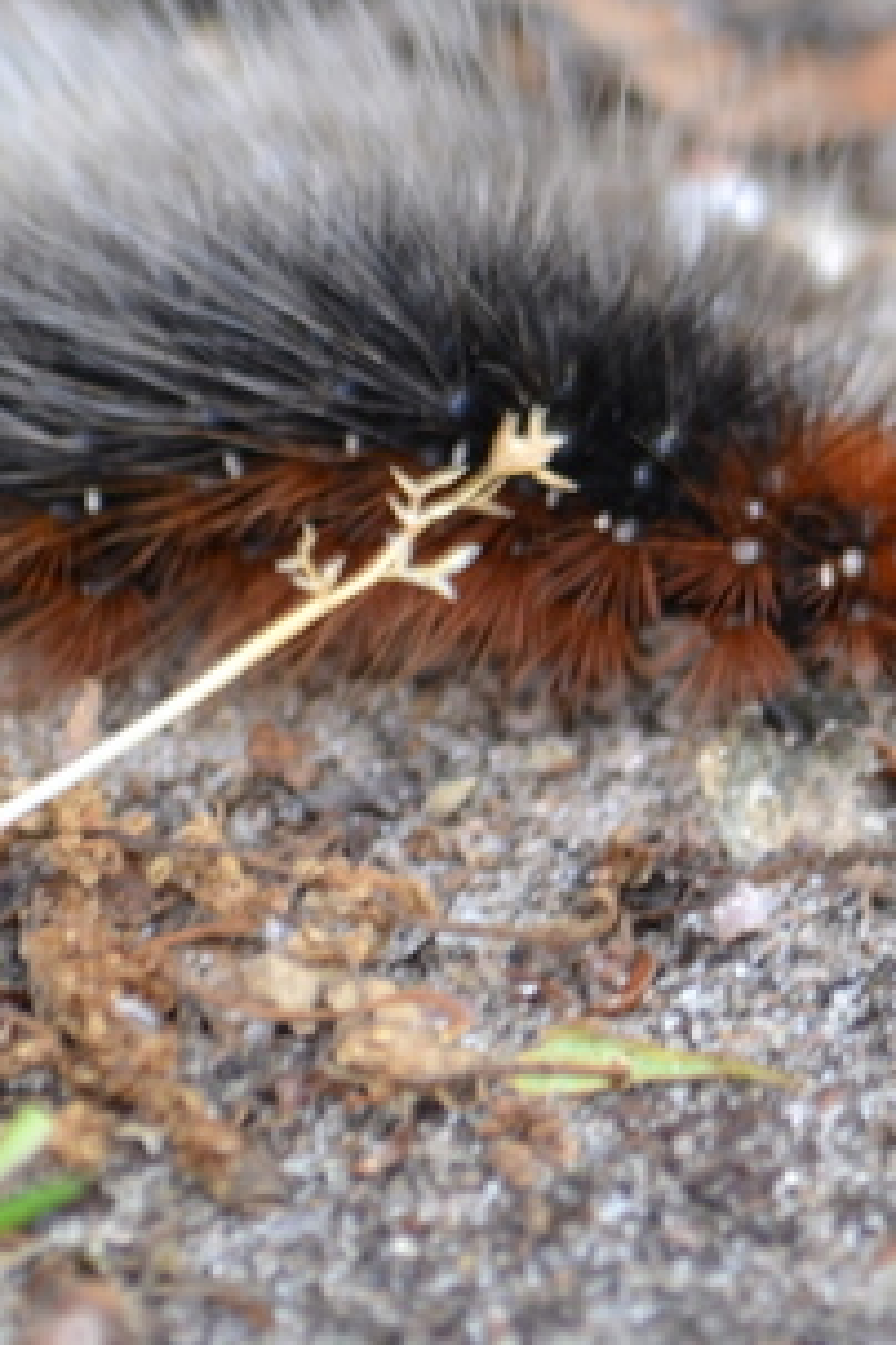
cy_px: 468
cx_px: 736
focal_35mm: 1189
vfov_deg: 1.7
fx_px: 44386
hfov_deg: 1.2
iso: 400
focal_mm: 300
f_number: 8
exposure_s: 1/60
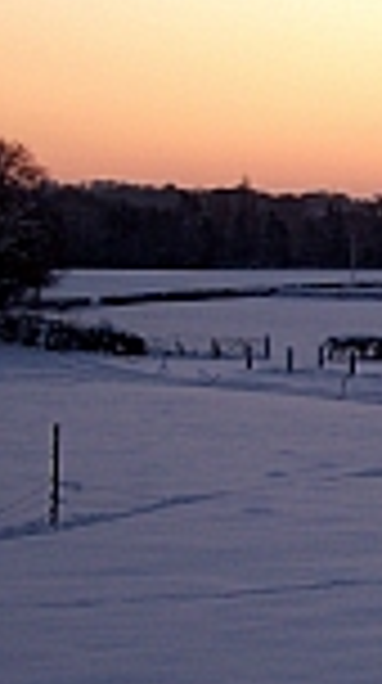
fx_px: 1972
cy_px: 333
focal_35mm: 109
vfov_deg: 19.7
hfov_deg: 10.4
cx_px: 688
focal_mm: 6.3
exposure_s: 1/125
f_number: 2.8
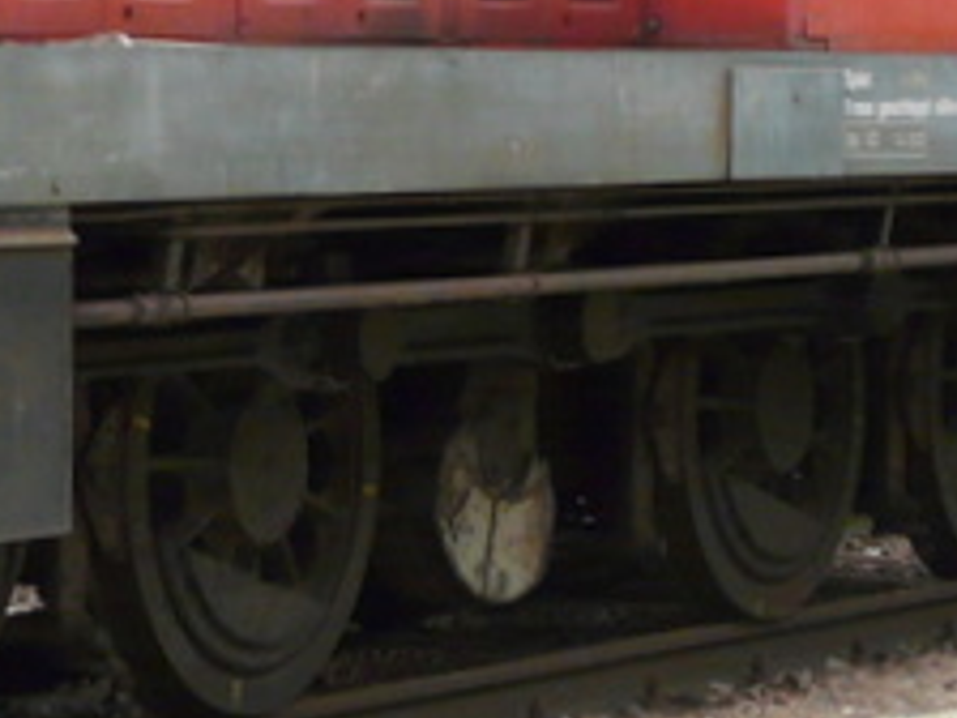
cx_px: -98
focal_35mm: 201
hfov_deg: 9.7
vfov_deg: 7.3
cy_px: -175
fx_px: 5557
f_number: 3.6
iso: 100
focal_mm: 7.4
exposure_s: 1/125
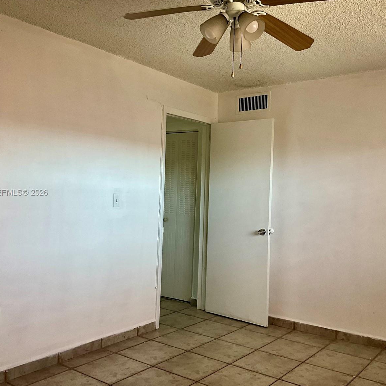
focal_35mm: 35
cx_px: 208
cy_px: 193
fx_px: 442
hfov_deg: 47.2
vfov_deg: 47.2
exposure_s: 1/85
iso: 64
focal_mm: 3
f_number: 1.8
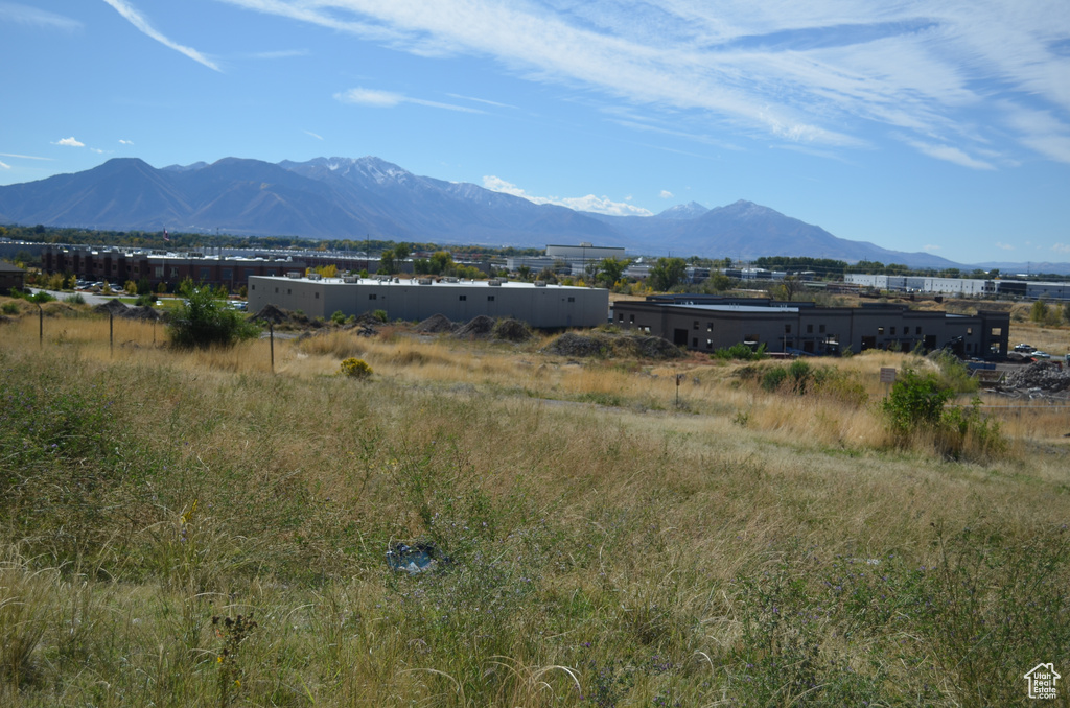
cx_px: 535
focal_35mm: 39
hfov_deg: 49.6
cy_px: 354
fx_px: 1157
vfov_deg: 34.1
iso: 100
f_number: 4.2
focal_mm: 26
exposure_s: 1/1250
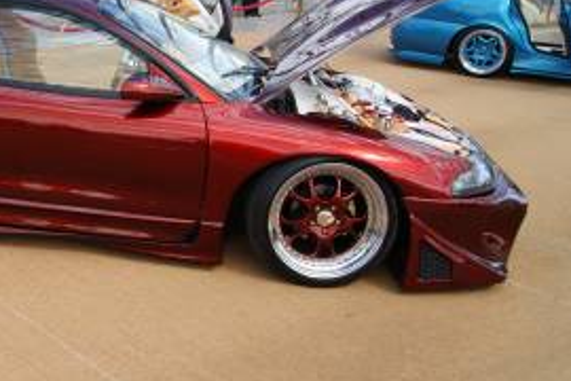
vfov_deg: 27.0
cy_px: 199
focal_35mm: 50
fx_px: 793
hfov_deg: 36.9
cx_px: 51
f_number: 7.1
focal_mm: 18
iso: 100
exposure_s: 1/60
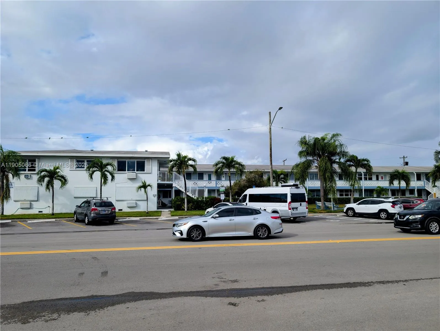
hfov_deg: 71.5
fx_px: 305
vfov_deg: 56.9
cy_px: 166
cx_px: 220
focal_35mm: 24
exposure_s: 1/1125
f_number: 1.68
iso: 20
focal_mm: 6.9
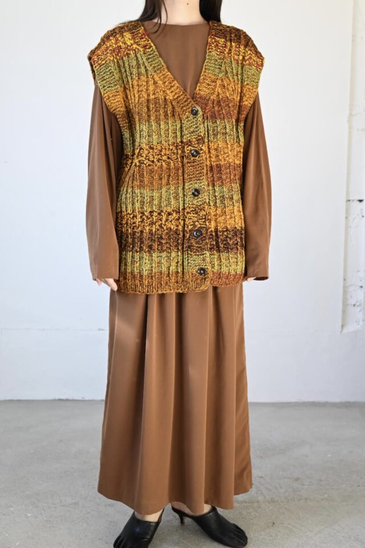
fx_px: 608
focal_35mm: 40
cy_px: 274
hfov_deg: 33.4
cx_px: 182
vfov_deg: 48.5
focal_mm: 40
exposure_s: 1/100
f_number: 4.5
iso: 640
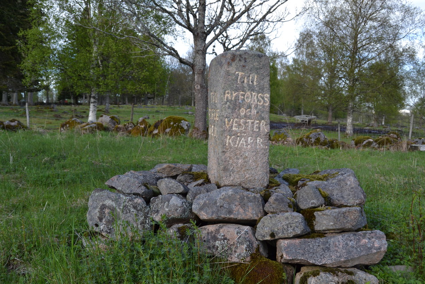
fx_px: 354
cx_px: 212
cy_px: 142
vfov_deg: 43.6
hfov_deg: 61.9
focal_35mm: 30
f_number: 5.6
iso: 100
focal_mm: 20
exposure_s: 1/125
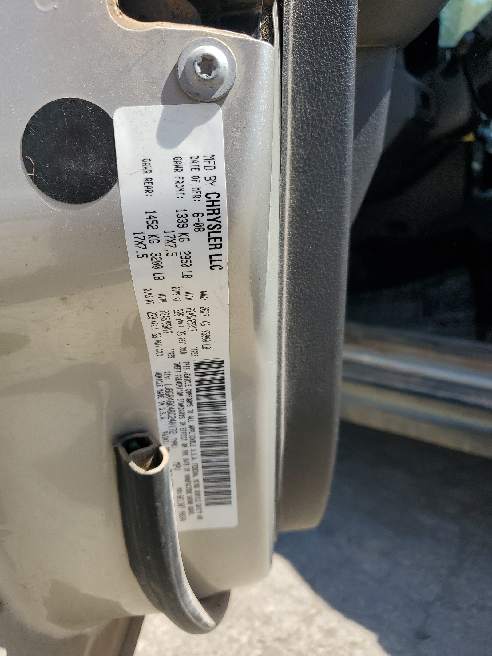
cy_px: 328
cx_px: 246
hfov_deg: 53.1
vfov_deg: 67.3
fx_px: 493
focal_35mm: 26
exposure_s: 1/2500
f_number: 1.5
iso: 50
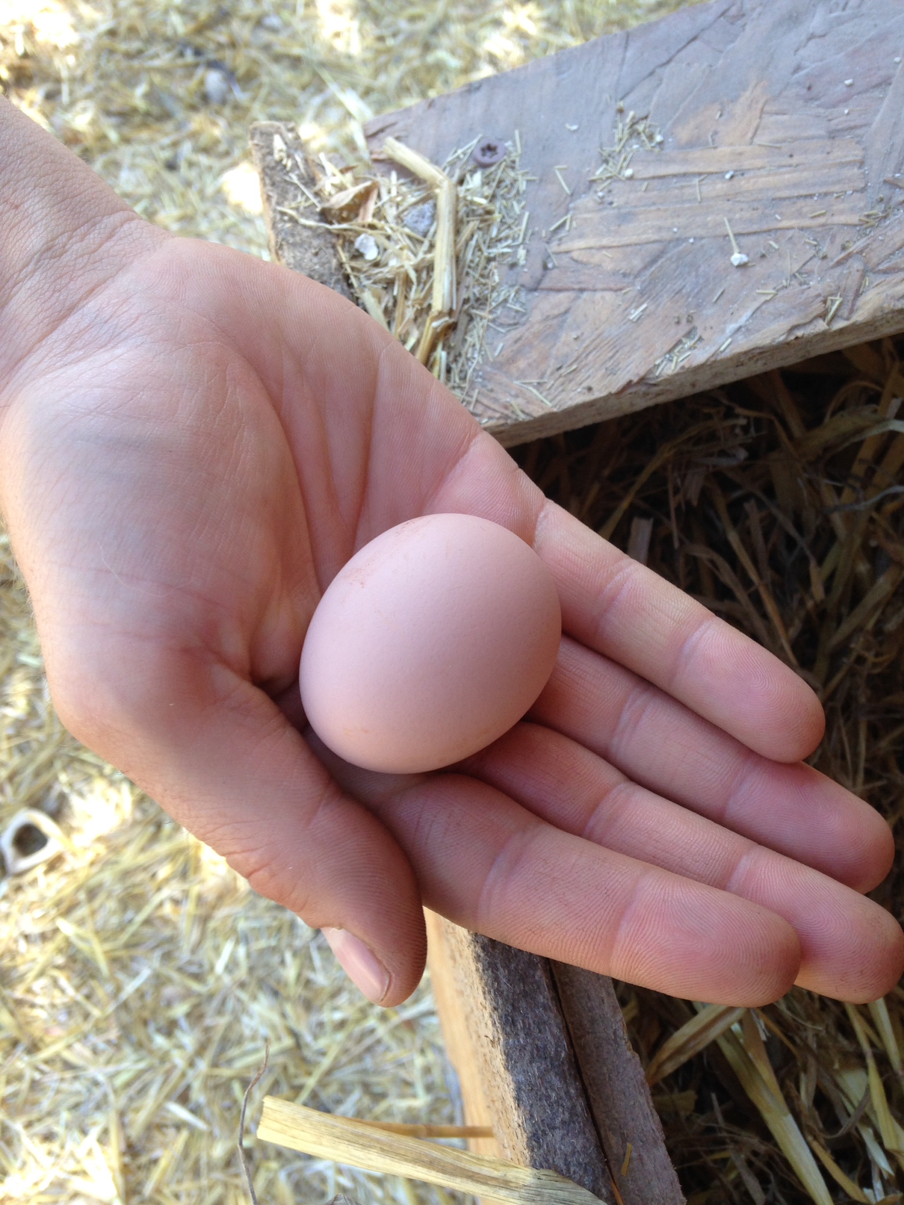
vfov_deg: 55.4
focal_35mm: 33
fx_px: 1149
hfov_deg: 42.9
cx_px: 452
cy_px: 602
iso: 64
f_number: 2.4
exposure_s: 1/120
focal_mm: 4.12
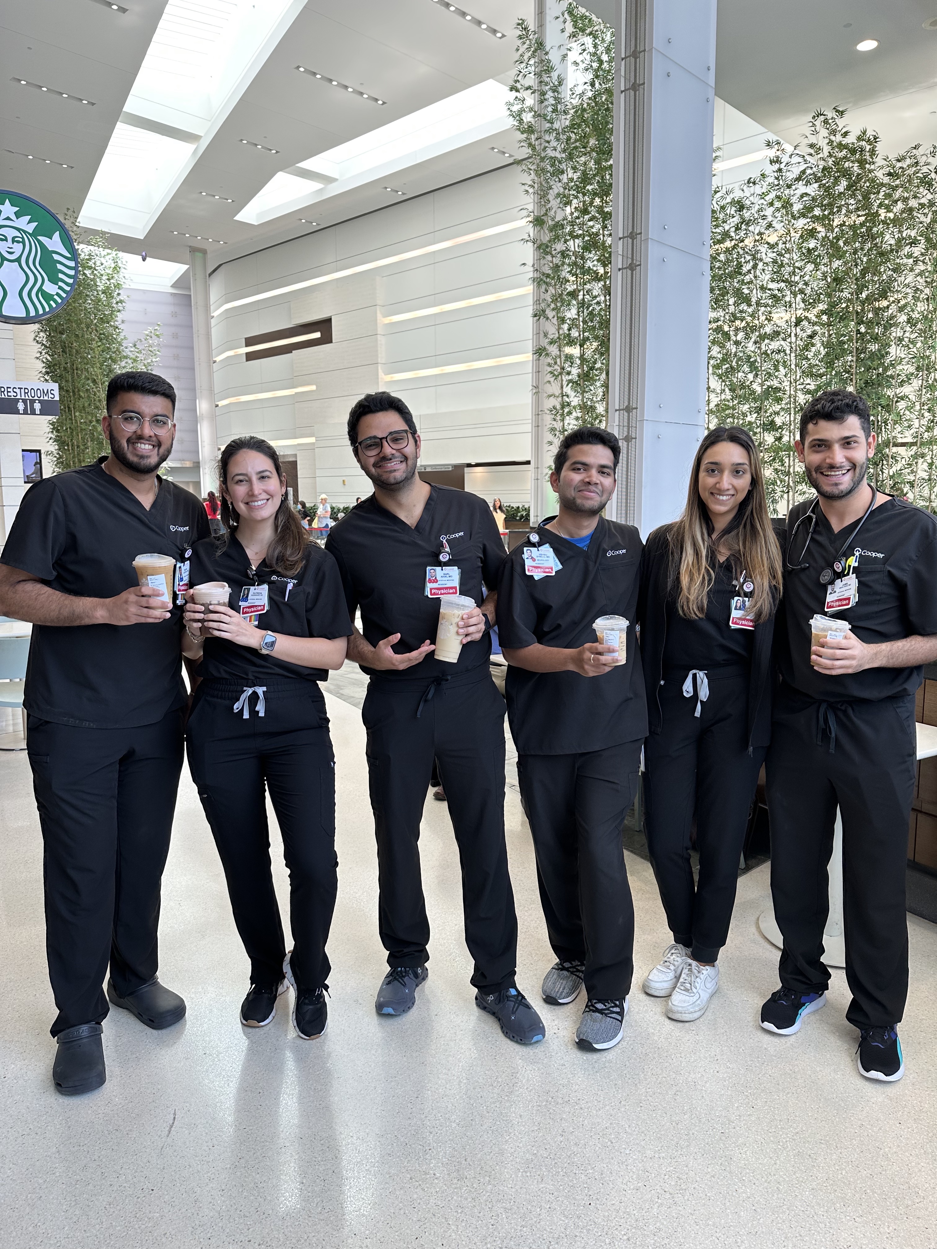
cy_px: 624
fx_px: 866
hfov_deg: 56.8
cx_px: 468
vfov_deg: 71.6
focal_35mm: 24
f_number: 1.78
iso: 64
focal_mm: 6.86
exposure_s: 1/120
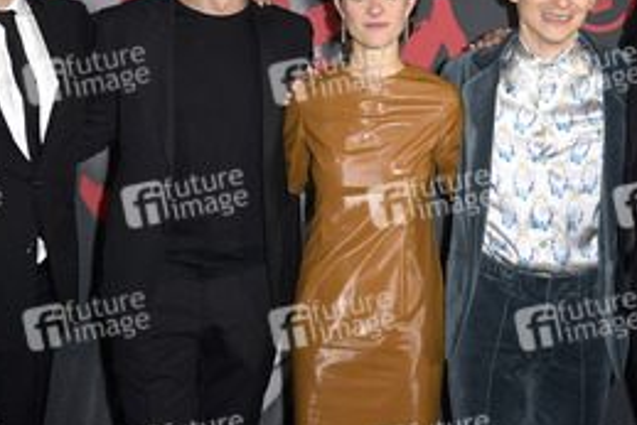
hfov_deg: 30.5
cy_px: 138
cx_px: 365
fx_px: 1168
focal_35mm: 66
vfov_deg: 20.6
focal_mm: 38
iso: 640
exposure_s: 1/250
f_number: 5
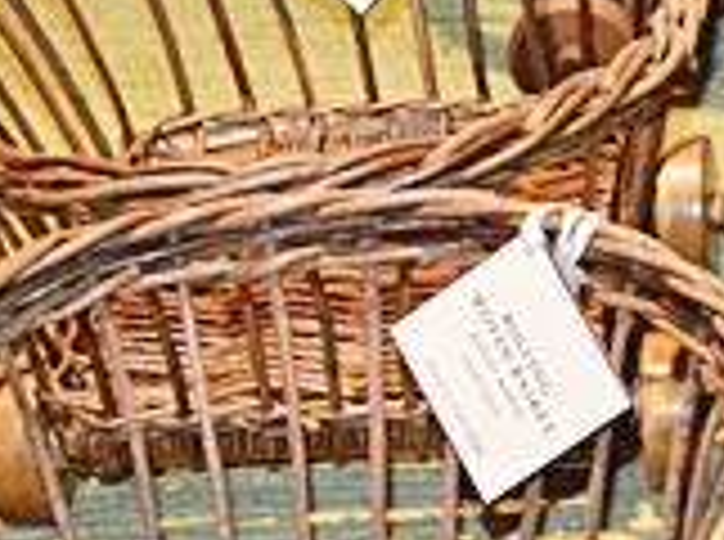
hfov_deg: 9.4
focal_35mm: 201
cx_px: 1277
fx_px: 4195
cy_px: 340
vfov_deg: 7.4
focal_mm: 32
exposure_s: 1/60
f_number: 4.8
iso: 1100
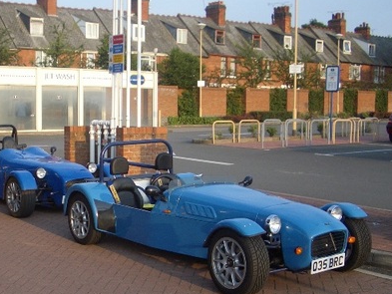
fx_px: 646
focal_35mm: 57
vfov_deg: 25.5
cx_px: 102
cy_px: 204
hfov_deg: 33.2
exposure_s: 1/400
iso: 50
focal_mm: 5.8
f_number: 2.6
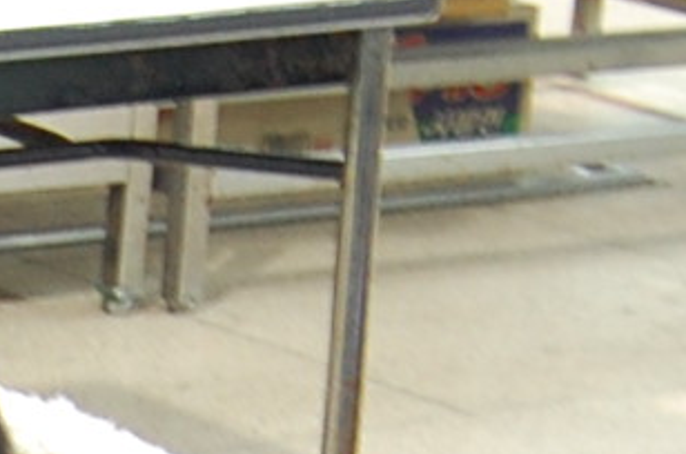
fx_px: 4805
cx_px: -396
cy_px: 817
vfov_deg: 5.3
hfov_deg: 8.0
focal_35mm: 253
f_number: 3.8
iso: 800
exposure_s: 1/13
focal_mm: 23
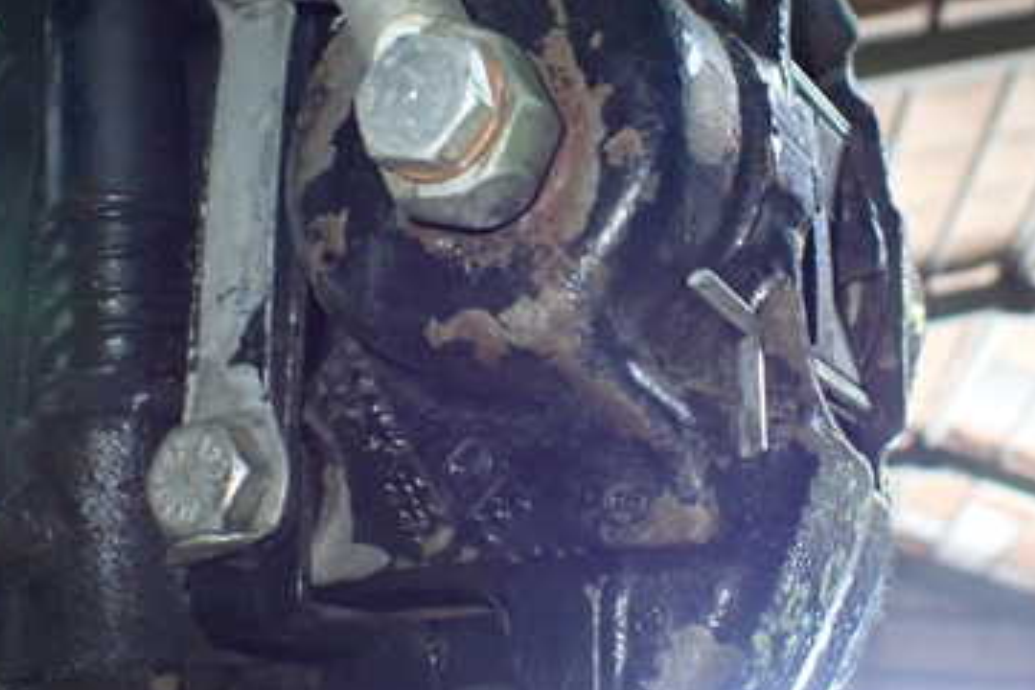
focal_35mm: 52
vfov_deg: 25.9
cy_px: 270
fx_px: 1495
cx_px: 638
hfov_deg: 38.0
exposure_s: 1/80
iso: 800
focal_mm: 5.4
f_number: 2.3
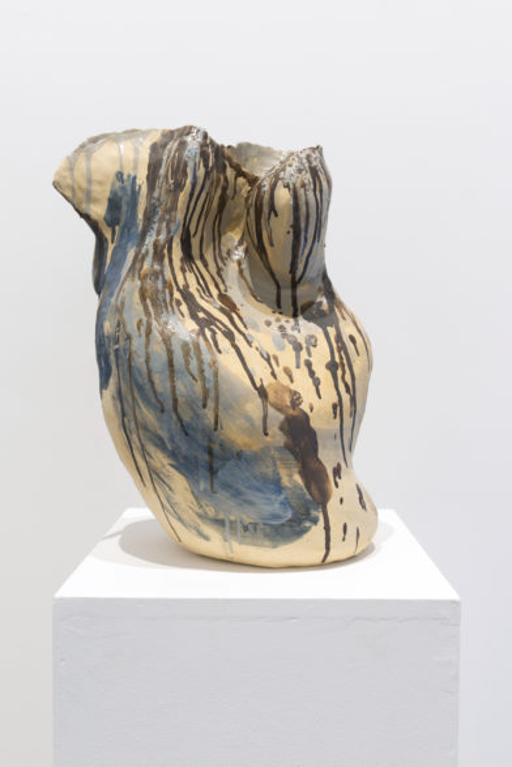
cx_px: 256
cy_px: 384
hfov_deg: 37.9
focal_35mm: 35
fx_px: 746
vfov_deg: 54.4
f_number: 11
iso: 100
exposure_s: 1/1.25
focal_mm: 35
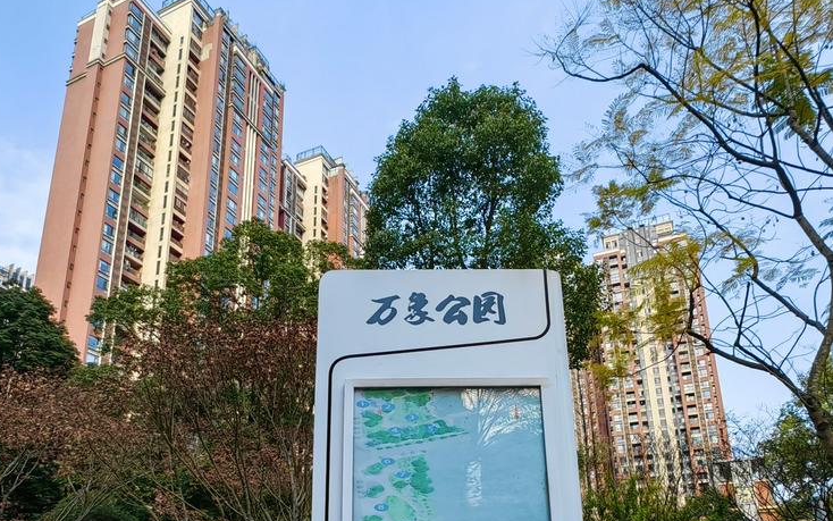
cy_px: 430
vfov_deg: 44.8
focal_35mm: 26
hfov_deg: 70.4
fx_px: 590
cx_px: 409
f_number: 2.2
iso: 50
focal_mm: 1.76
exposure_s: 1/588
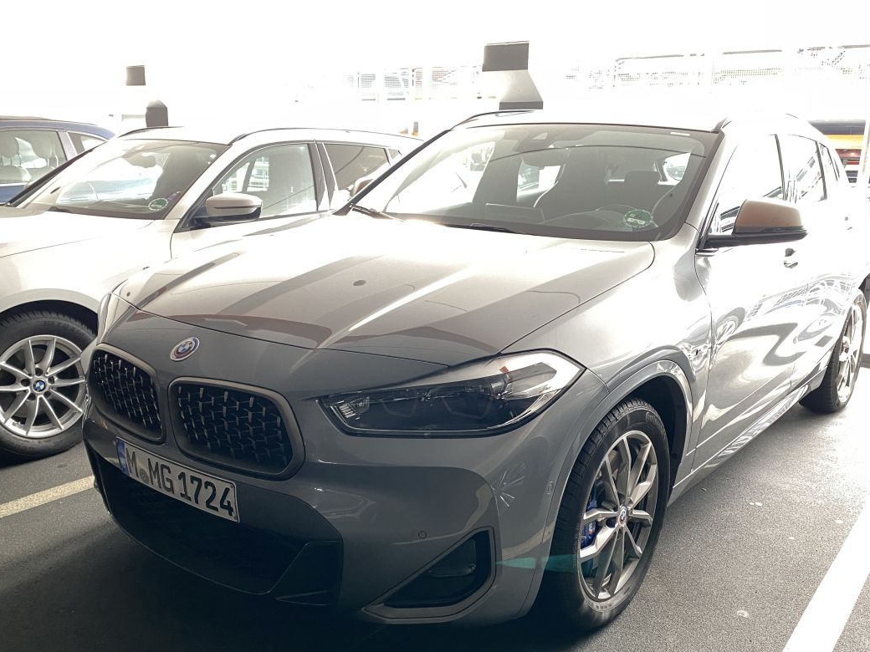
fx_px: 804
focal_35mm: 32
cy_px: 394
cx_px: 463
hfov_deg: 56.8
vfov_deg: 43.9
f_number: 1.8
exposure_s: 1/60
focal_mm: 4.25
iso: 320
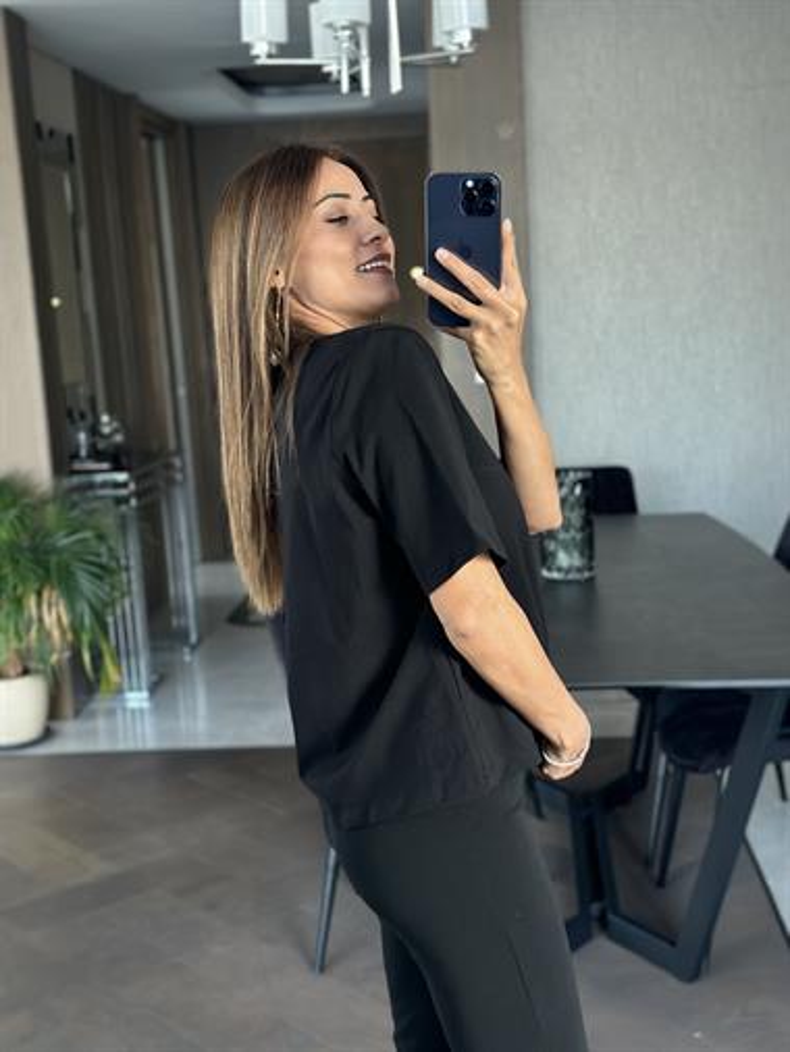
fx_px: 1459
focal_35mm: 48
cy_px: 526
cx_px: 395
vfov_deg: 39.6
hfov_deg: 30.3
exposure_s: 1/60
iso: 200
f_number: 1.78
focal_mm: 6.86
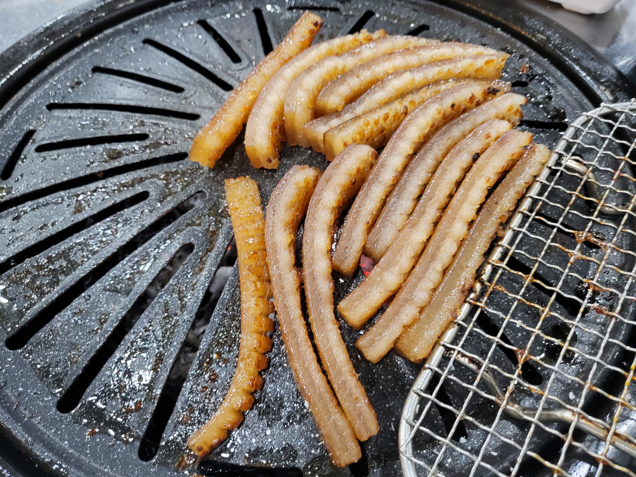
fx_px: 478
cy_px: 238
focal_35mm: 26
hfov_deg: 67.3
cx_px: 318
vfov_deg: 53.1
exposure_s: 1/40
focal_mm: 4.25
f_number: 1.8
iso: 320
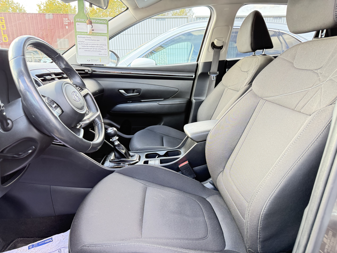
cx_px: 168
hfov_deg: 71.6
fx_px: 234
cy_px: 126
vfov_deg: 56.8
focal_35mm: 24
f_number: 1.78
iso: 200
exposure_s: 1/94
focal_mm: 6.76
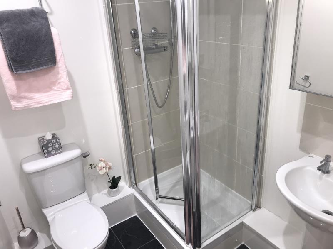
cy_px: 124
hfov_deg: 63.4
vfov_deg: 49.7
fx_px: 269
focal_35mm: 28
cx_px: 166
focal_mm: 3.99
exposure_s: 1/38
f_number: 1.8
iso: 20
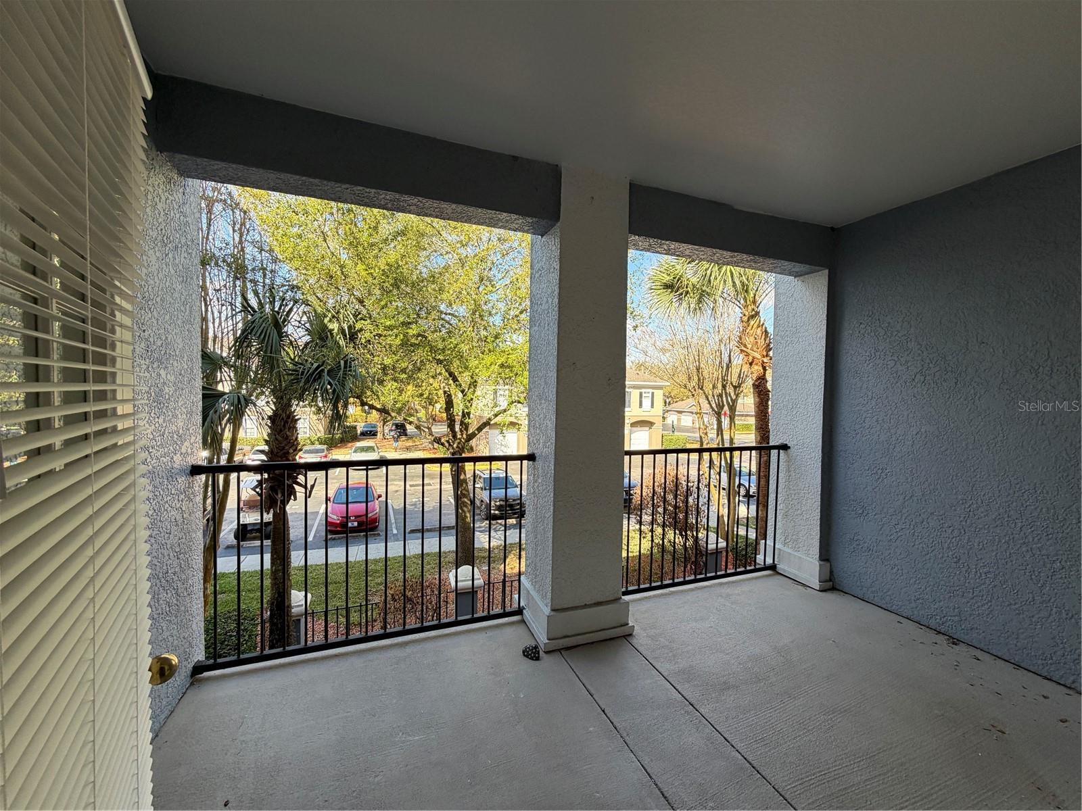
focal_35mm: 14
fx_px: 438
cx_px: 541
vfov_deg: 85.7
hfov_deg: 102.1
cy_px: 406
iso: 40
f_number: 2.2
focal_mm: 2.22
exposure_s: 1/203
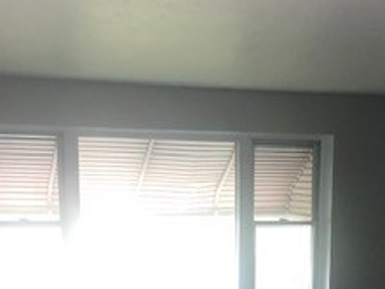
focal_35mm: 81
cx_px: 270
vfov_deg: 17.2
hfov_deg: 23.9
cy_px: 367
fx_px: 901
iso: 50
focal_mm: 3.99
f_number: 1.8
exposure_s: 1/15
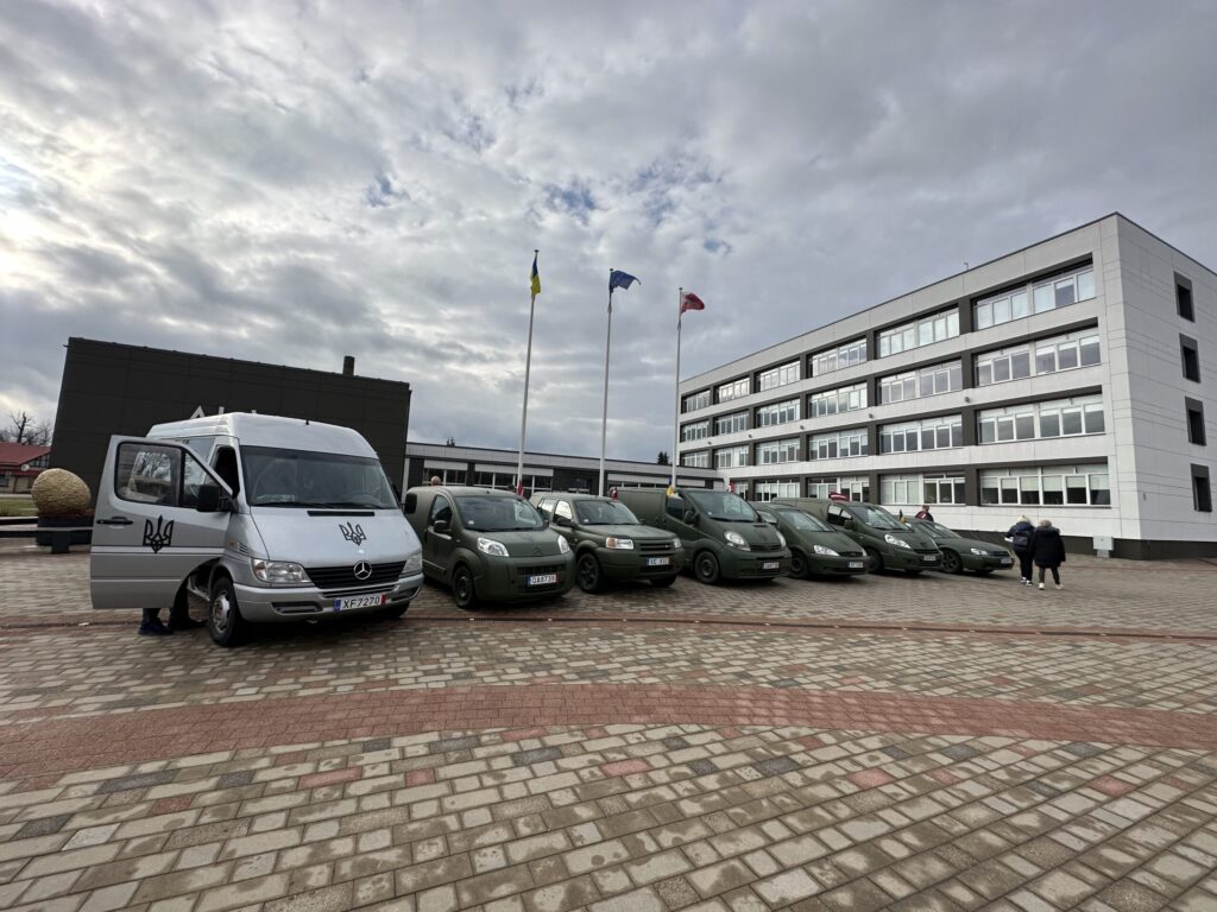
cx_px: 608
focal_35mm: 14
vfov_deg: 85.7
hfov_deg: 102.1
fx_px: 492
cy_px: 456
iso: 50
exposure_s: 1/2506
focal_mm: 2.22
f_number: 2.2
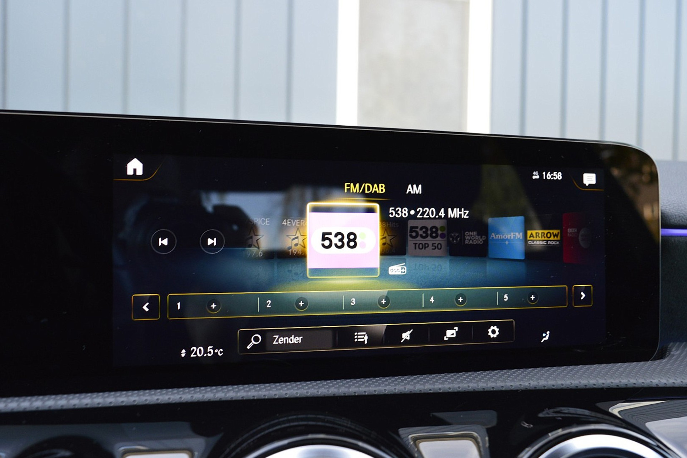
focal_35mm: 33
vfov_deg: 40.0
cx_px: 344
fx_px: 630
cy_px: 229
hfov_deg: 57.2
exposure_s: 1/60
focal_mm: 22
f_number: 5.6
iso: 800
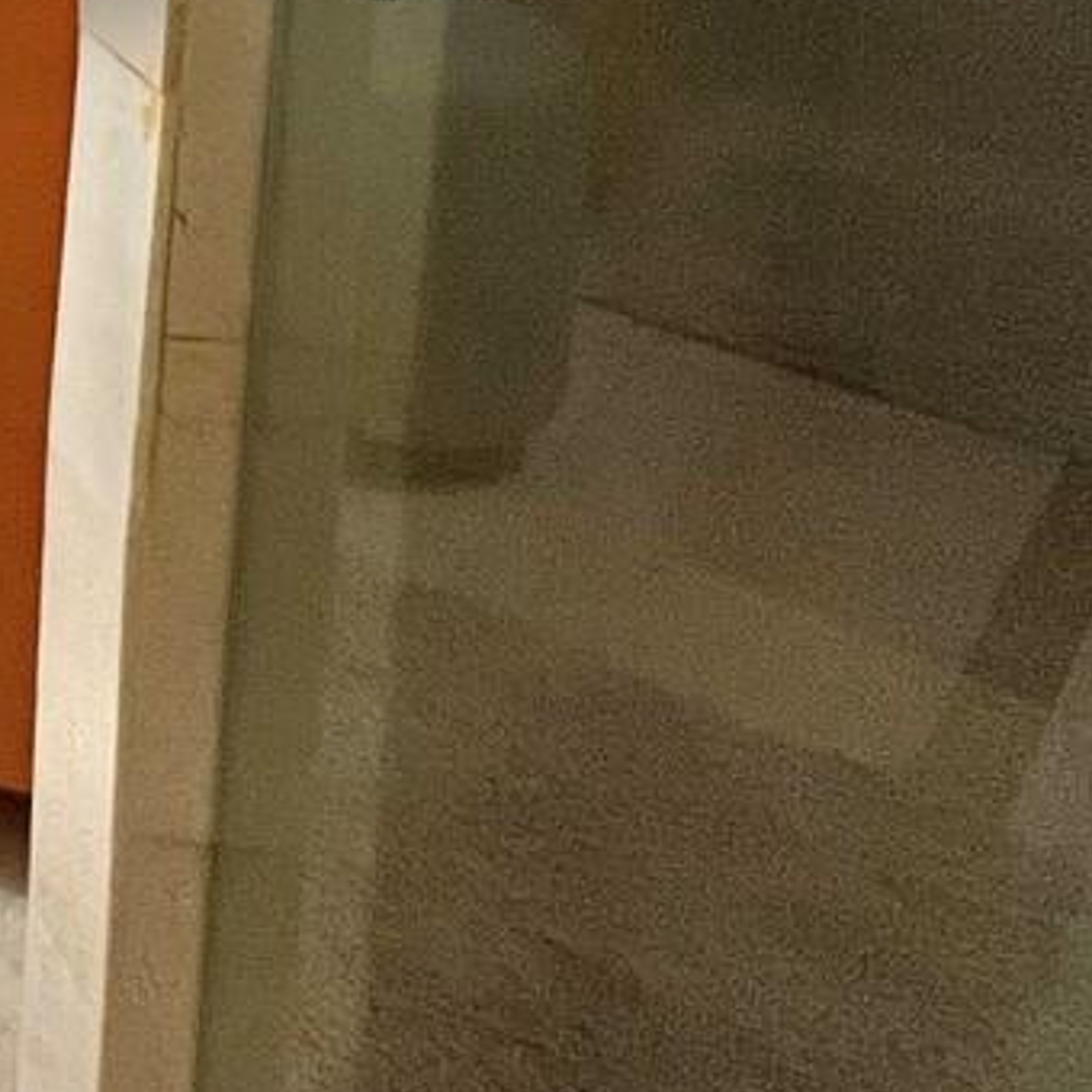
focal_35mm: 54
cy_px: -536
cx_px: -1371
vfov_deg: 24.6
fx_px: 1927
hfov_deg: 16.5
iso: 200
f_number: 1.8
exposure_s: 1/120
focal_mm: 1.57
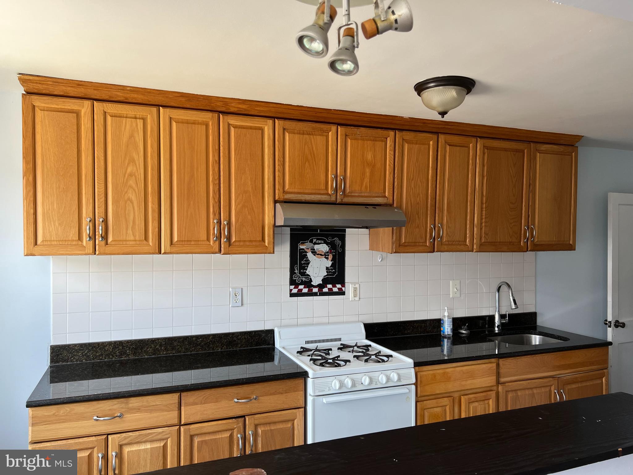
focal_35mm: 26
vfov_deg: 53.1
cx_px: 316
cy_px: 238
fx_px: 475
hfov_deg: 67.3
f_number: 1.5
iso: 40
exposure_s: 1/121
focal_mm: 5.7
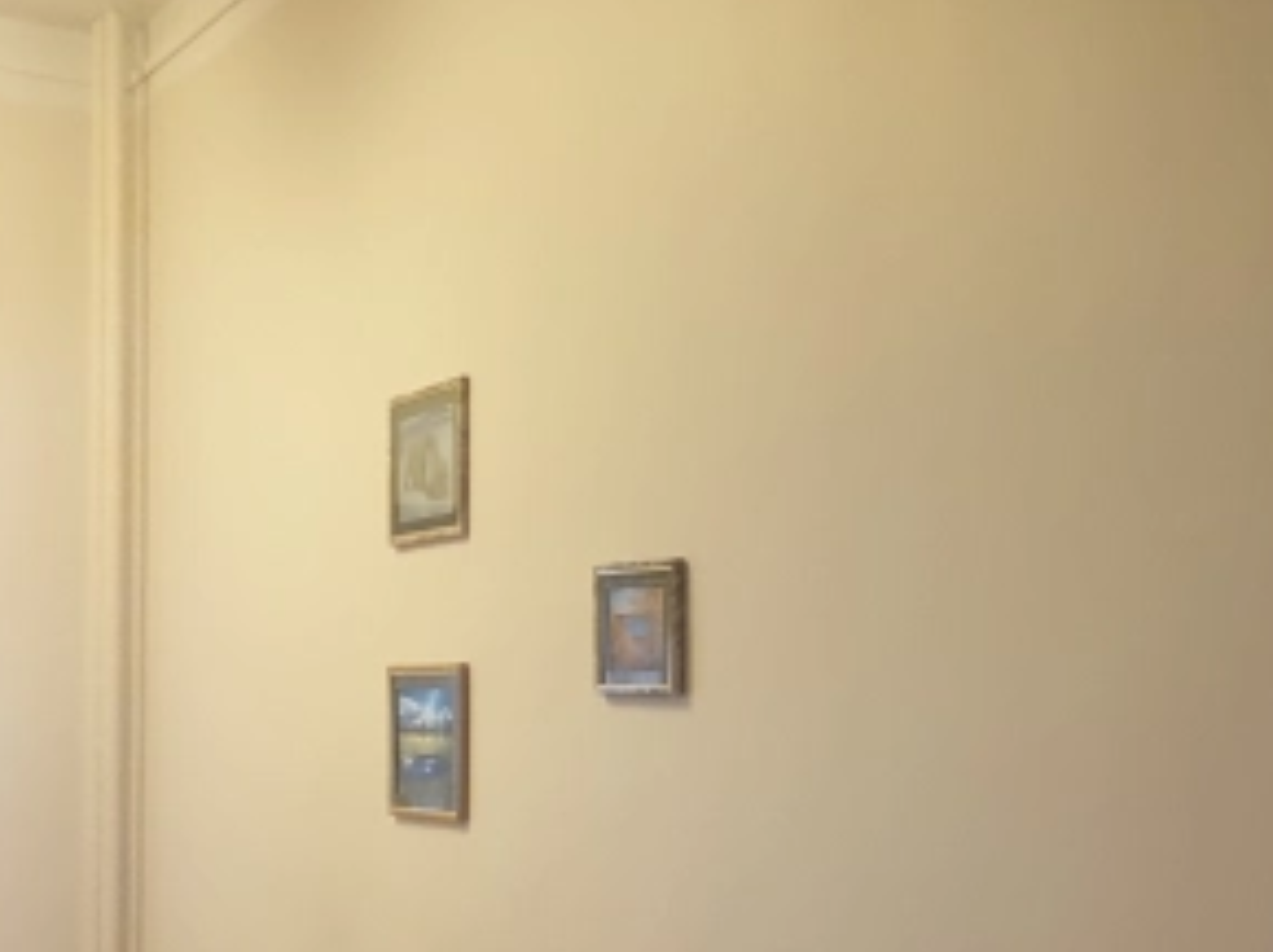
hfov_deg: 33.0
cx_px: 1093
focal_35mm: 56
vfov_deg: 25.6
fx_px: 2058
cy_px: 768
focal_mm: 4.3
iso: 250
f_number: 1.5
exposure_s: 1/20
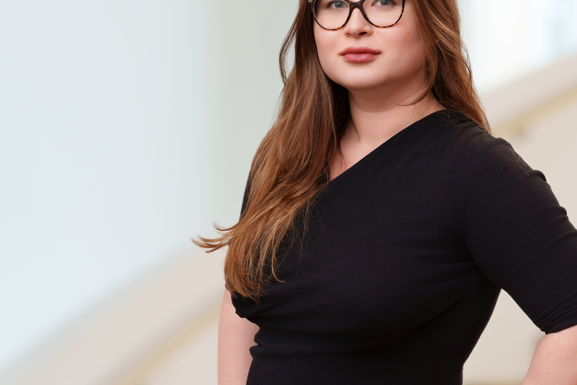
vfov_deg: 15.5
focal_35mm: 88
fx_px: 1410
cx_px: 402
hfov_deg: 23.0
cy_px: 208
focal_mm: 50
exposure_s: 1/160
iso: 200
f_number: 2.8
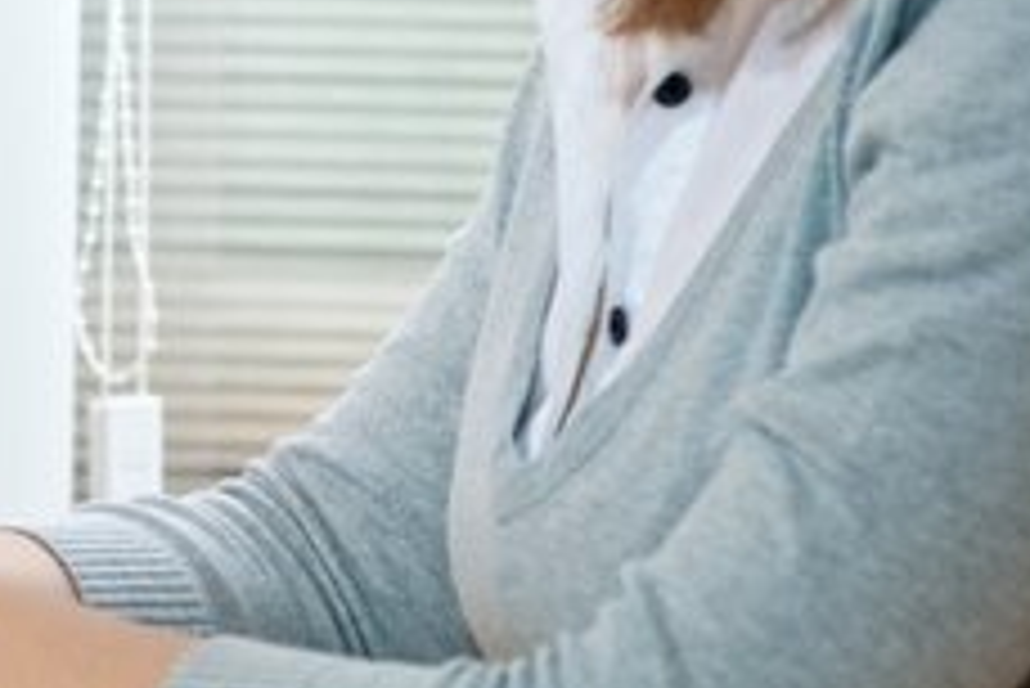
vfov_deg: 4.0
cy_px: -27
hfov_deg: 5.9
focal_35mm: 344
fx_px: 9848
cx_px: -535
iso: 100
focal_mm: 105
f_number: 8
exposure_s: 1/160
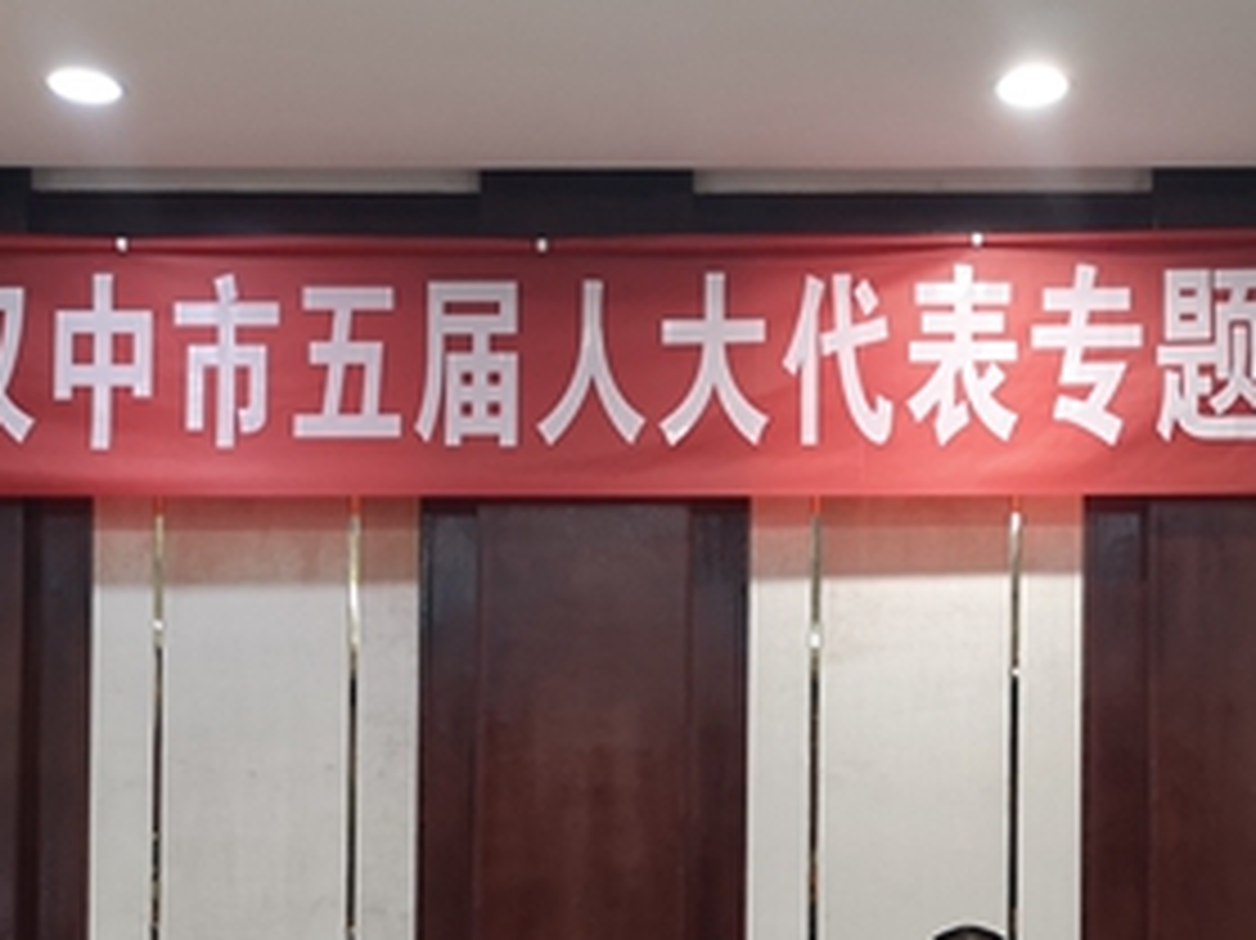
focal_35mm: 58
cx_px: 657
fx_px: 2104
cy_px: 832
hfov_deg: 33.2
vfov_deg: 24.5
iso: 250
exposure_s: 1/33.3
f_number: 1.8
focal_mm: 5.58
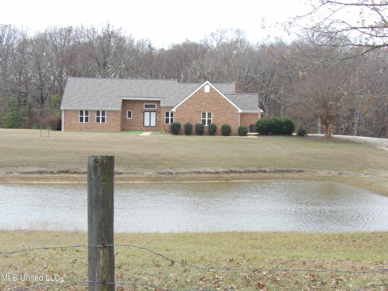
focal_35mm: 85
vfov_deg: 17.4
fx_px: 953
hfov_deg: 23.0
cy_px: 146
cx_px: 194
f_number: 4.1
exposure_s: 1/100
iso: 171
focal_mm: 15.3
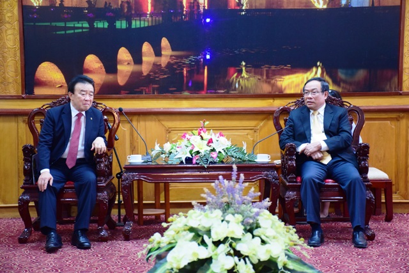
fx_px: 1057
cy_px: 136
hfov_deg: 21.9
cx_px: 204
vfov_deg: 14.7
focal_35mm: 93
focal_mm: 62
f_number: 5
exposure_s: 1/15
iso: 1250
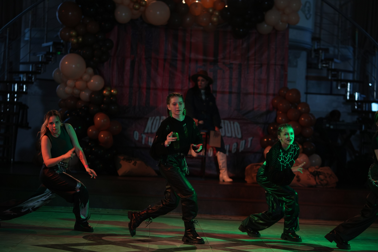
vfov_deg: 16.1
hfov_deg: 23.9
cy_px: 126
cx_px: 189
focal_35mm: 85
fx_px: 892
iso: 800
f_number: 2.2
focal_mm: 85
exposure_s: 1/400
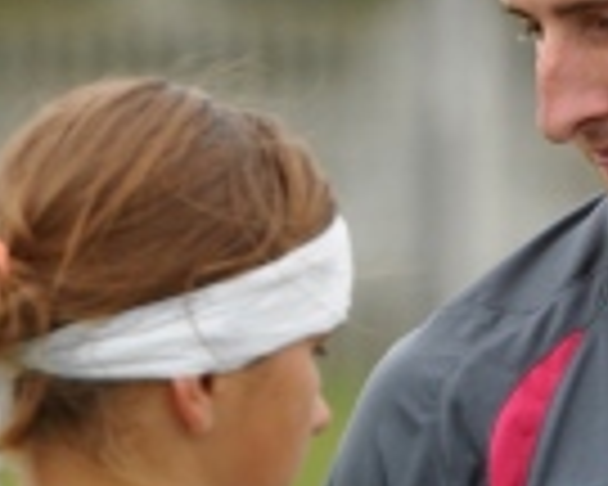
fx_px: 30051
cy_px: 626
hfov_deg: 1.2
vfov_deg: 0.9
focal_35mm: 1670
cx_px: 716
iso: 250
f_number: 4
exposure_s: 1/500
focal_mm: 200
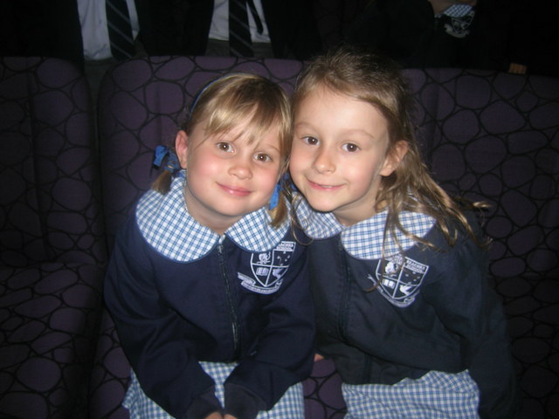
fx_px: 549
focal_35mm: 34
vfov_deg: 41.8
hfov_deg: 54.0
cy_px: 210
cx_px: 280
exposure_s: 1/60.1
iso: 50
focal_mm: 5.7
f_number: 2.9
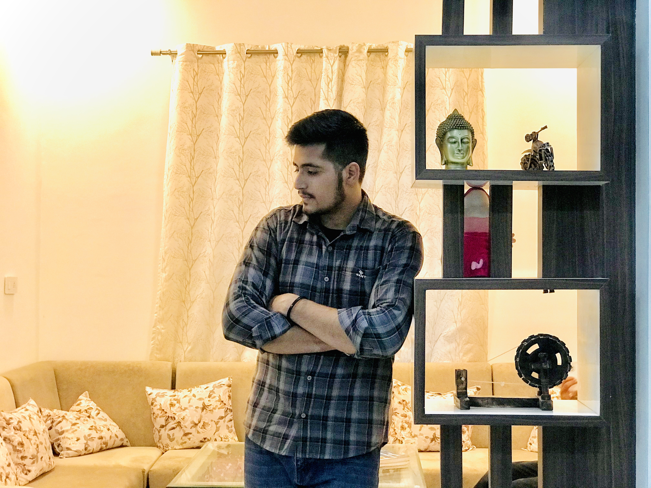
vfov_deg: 25.7
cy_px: 244
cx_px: 326
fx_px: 1072
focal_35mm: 57
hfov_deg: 33.8
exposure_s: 1/50
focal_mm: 6.6
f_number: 2.8
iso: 200
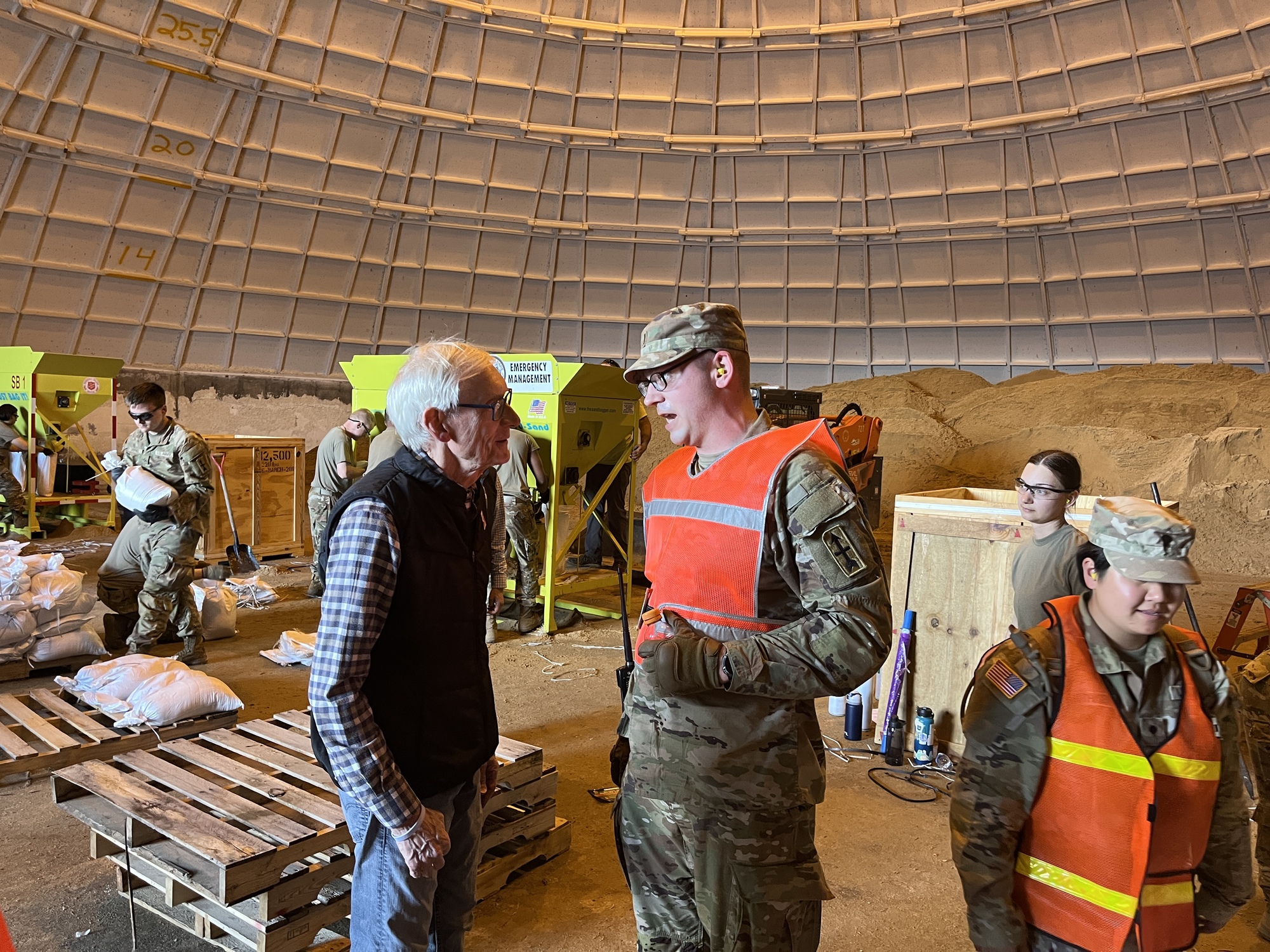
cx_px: 635
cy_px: 476
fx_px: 954
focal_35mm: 26
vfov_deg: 53.1
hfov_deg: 67.3
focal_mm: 5.1
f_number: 1.6
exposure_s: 1/60
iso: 200
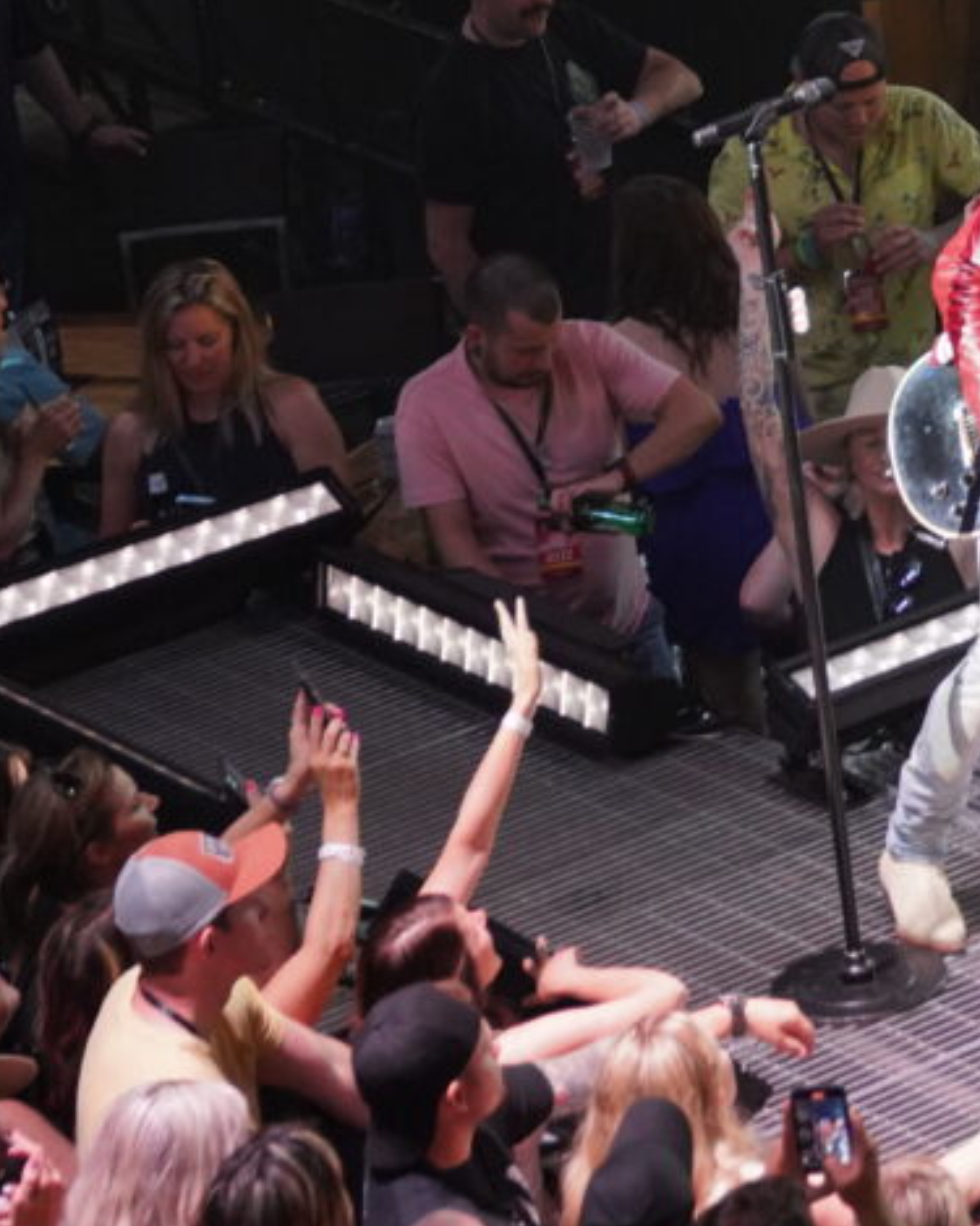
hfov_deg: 7.3
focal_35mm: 205
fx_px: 7435
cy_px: 25
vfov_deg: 9.4
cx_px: 1701
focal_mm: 50
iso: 1600
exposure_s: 1/200
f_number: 2.8
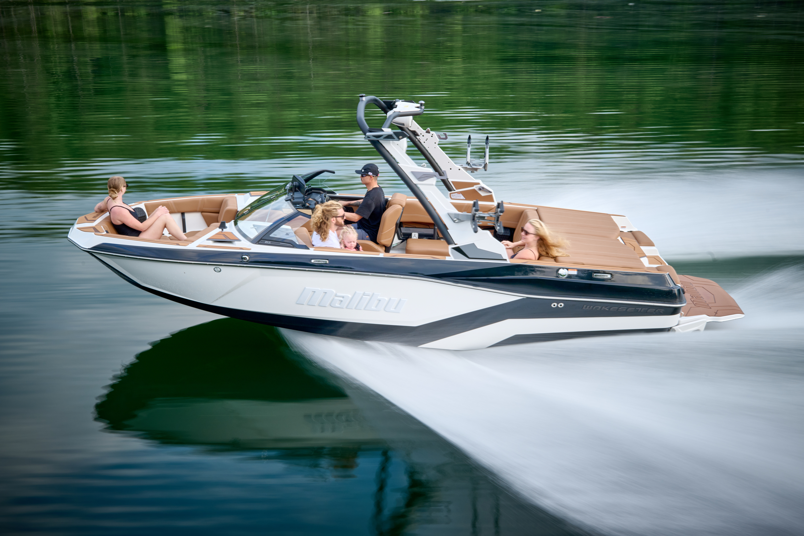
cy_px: 268
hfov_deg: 50.7
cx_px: 402
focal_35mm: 38
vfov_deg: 35.1
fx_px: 849
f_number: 13
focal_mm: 38
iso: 64
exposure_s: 1/20
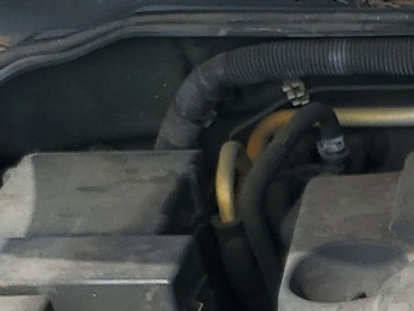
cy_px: 562
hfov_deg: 14.6
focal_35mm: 122
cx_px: 688
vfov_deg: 11.3
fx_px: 1460
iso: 50
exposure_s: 1/1429
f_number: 1.5
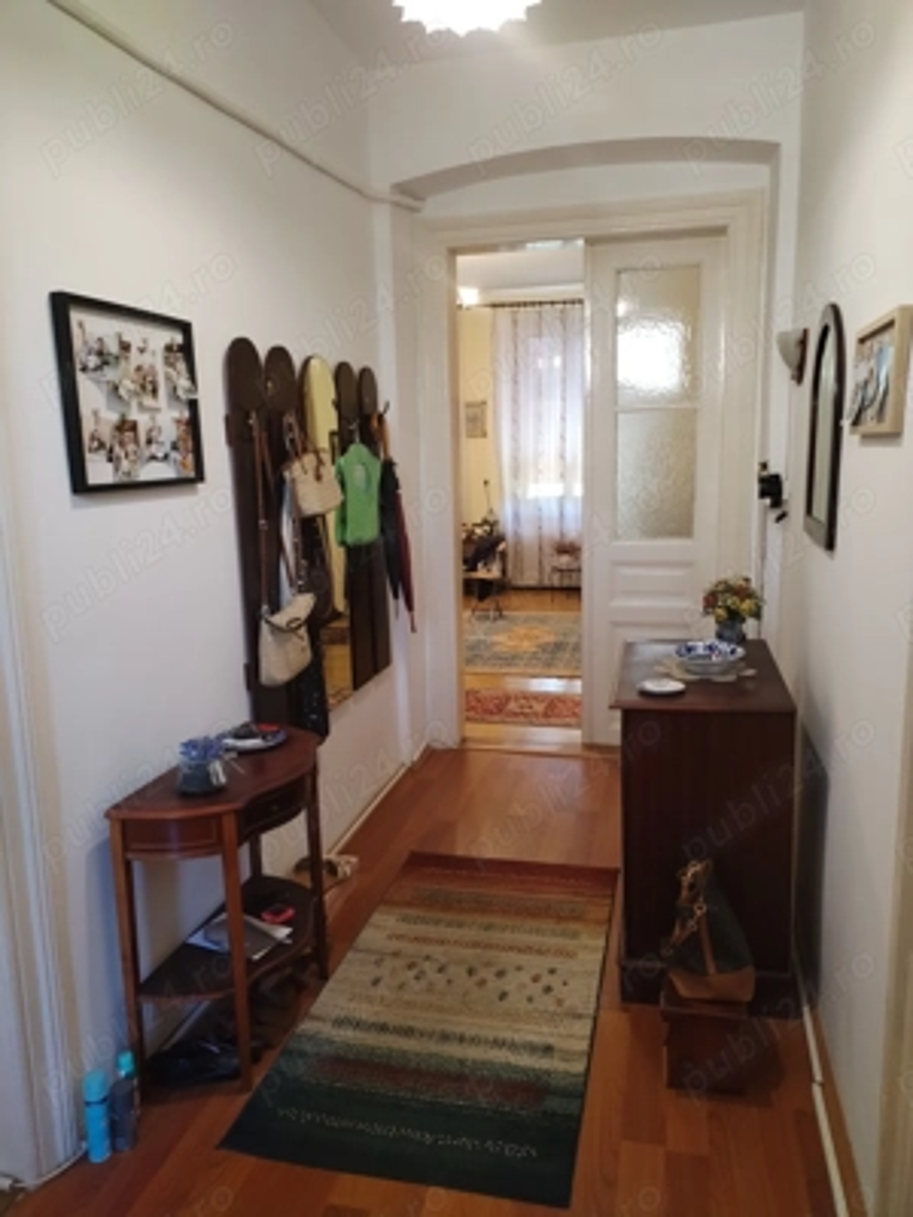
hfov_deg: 53.1
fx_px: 914
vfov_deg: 67.3
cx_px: 456
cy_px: 608
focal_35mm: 26
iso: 787
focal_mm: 4.75
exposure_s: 1/25
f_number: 1.8
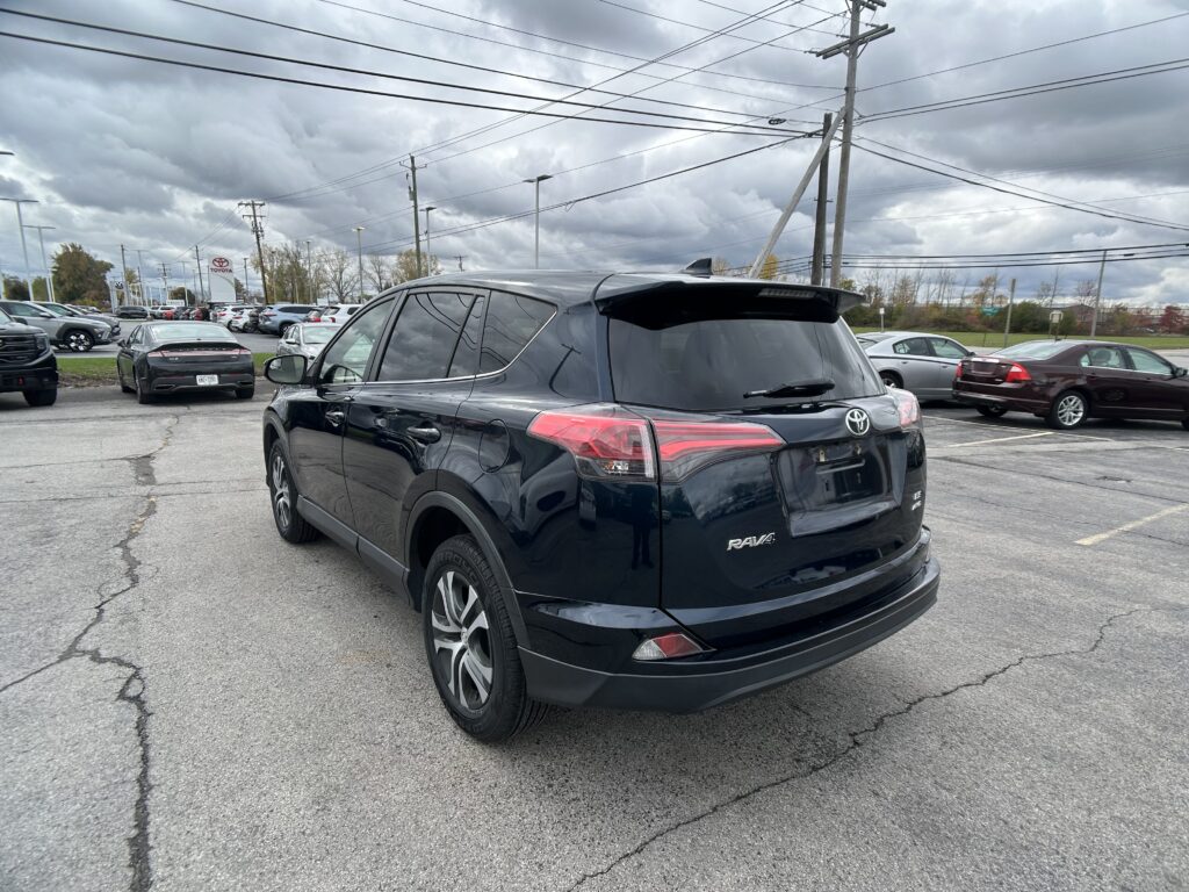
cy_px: 446
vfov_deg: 53.1
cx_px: 594
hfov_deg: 67.3
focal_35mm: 26
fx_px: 893
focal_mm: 5.7
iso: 50
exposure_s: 1/1698
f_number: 1.5
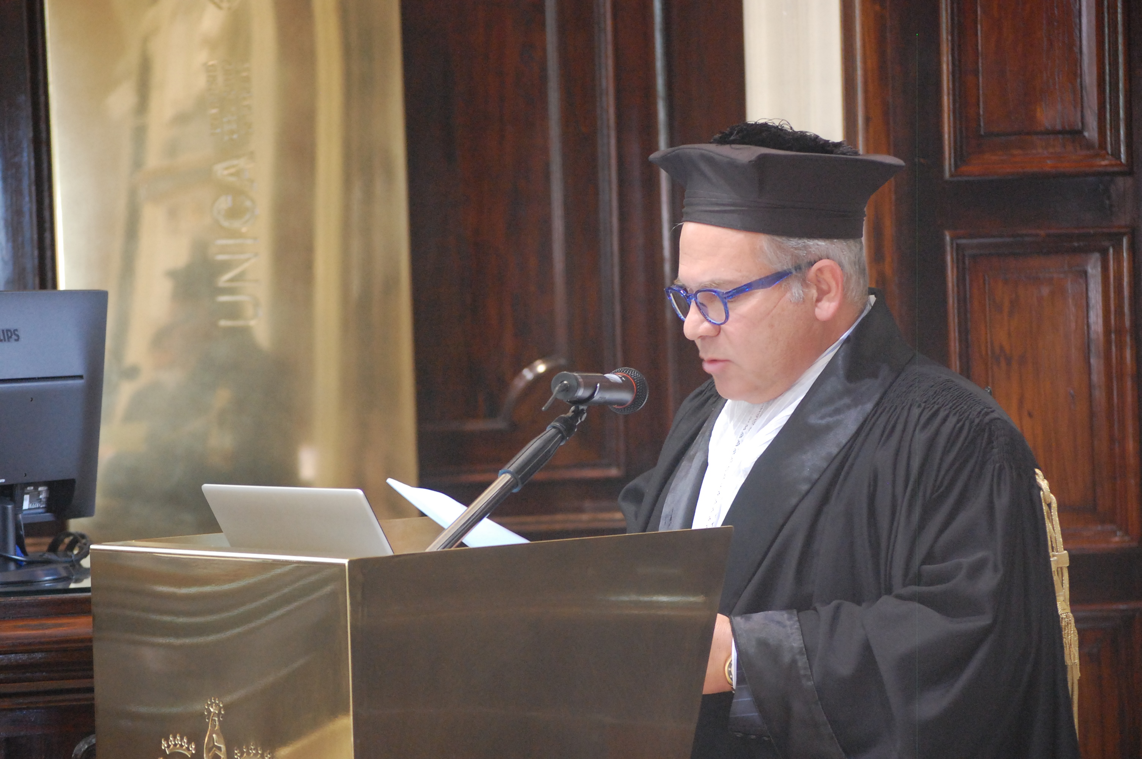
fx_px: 4754
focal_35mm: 150
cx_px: 571
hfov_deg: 13.7
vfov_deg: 9.1
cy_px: 380
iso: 1600
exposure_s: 1/15
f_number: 4.5
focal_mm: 100
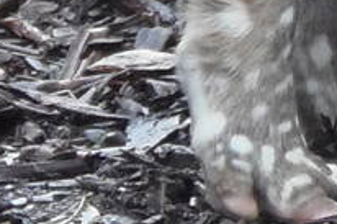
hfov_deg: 1.2
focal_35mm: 1706
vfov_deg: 0.8
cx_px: 476
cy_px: -245
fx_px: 15957
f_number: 5
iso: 200
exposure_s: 1/60
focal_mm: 39.2
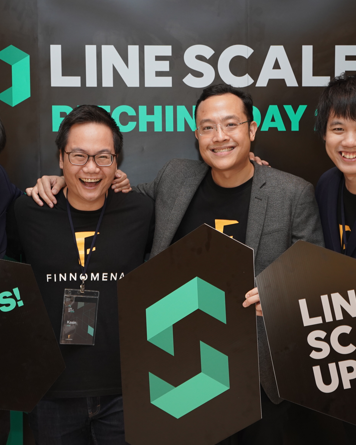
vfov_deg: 34.7
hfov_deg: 28.1
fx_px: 711
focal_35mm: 54
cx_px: 179
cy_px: 236
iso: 1250
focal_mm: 34
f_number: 4
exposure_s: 1/80
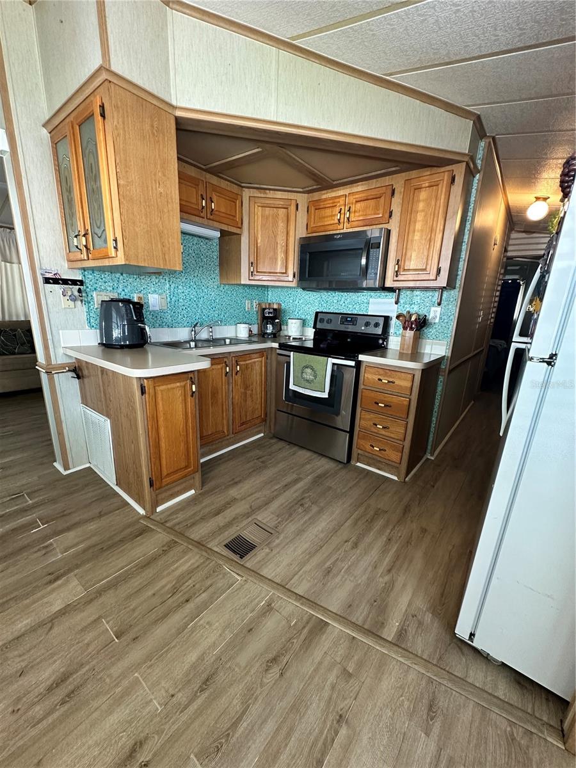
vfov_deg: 102.1
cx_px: 288
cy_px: 384
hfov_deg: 85.7
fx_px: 311
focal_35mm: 14
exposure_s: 1/78
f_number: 2.2
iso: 320
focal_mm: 2.22
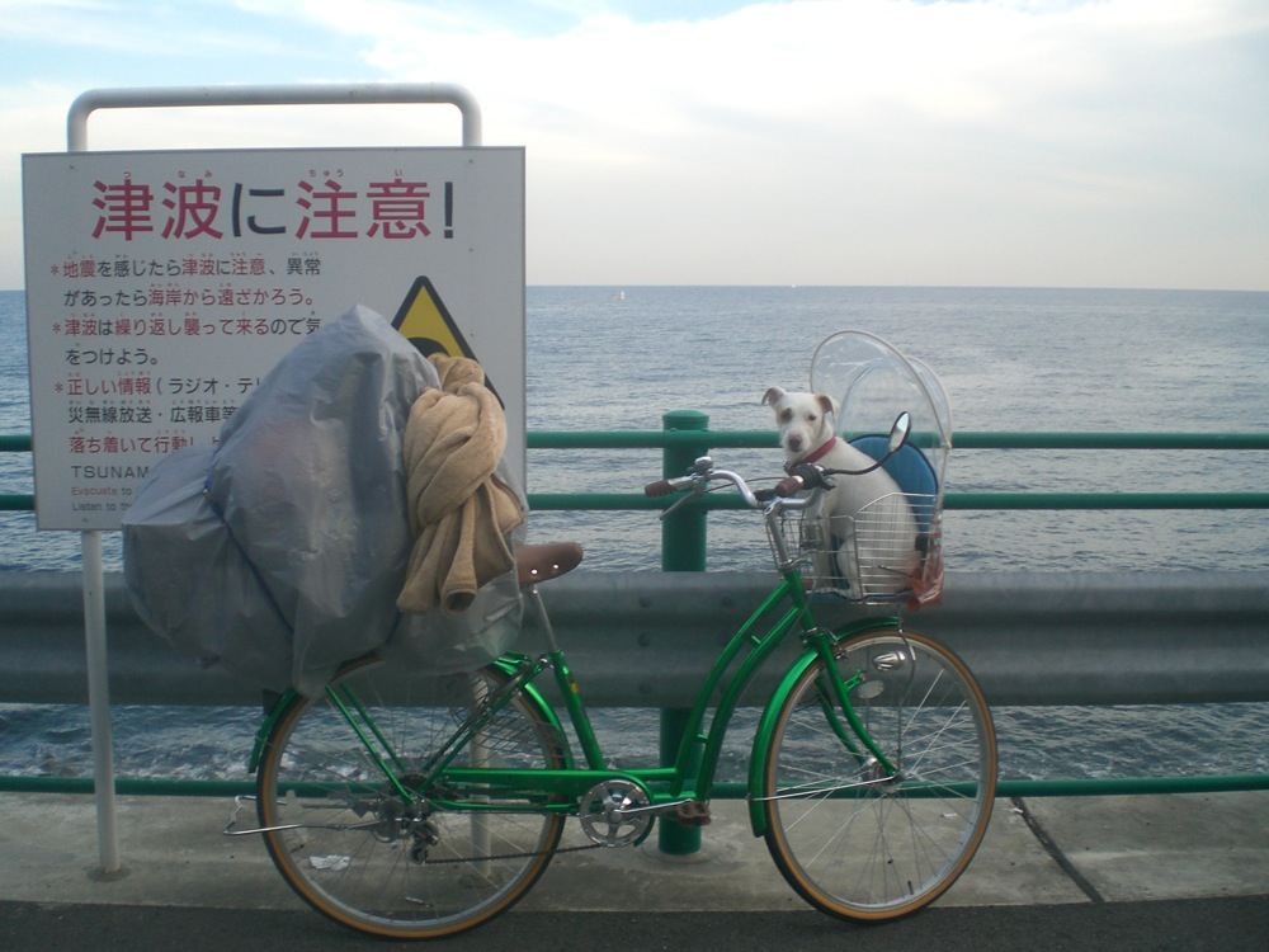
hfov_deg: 49.0
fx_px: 1393
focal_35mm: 38
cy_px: 476
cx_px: 634
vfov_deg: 37.7
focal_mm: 6.3
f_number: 3.1
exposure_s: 1/200
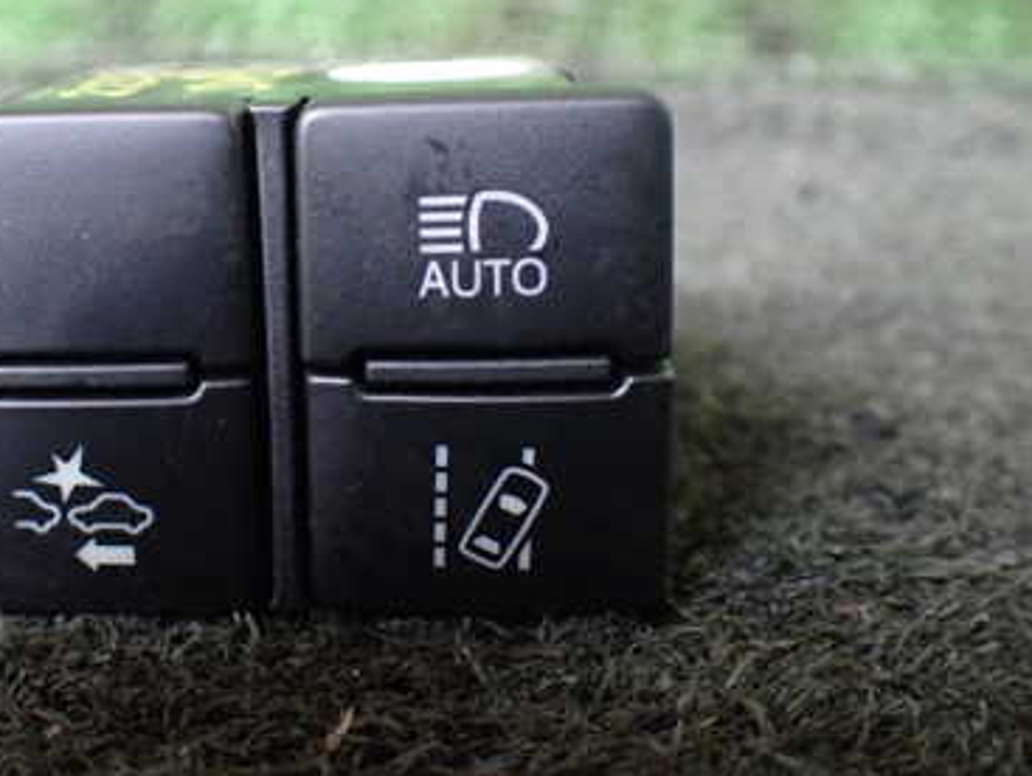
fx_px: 1462
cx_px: 284
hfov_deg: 38.1
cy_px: 309
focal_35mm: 49
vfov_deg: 29.6
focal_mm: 5.4
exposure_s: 1/30
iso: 800
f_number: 2.3
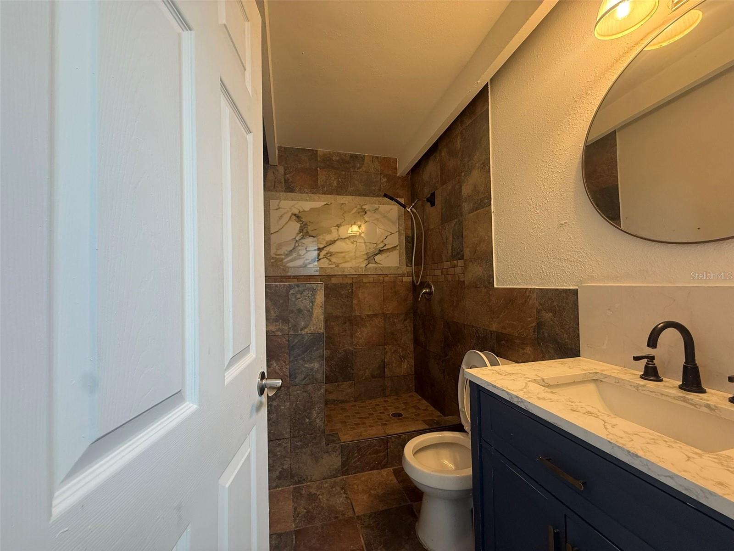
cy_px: 276
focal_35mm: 14
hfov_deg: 102.1
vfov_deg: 85.7
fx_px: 297
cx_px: 367
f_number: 2.2
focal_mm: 2.22
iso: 200
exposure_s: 1/60
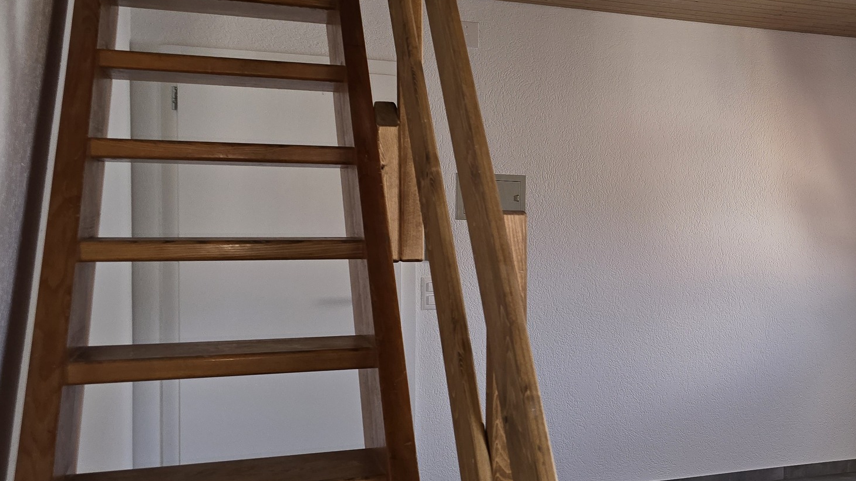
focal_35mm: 44
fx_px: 999
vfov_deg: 27.1
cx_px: 685
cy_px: 255
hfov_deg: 44.2
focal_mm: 6.3
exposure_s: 1/60
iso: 50
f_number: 1.7
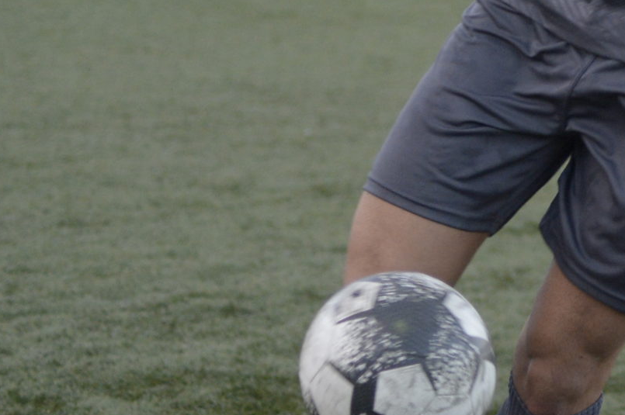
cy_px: -105
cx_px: 736
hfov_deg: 5.9
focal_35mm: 350
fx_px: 6070
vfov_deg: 3.9
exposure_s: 1/500
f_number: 4
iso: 2500
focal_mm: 110
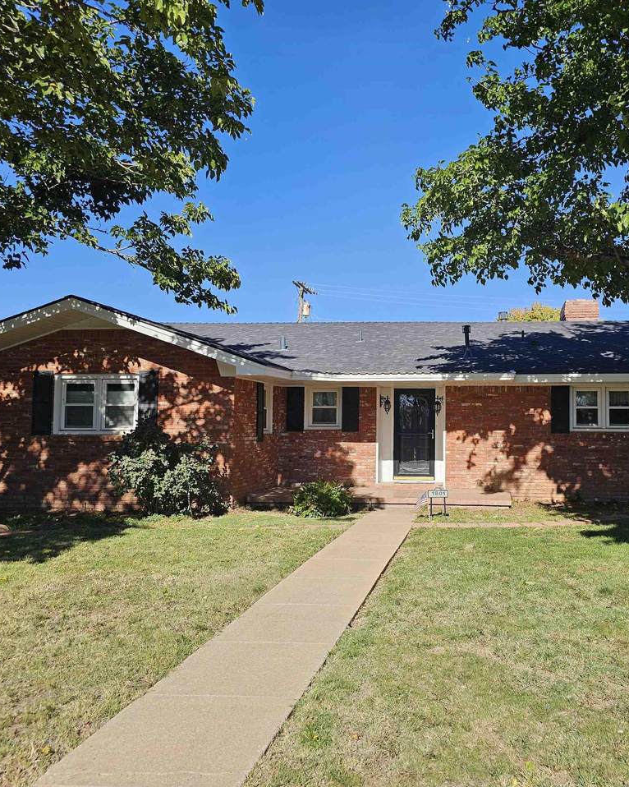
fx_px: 698
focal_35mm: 30
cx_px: 436
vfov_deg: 58.8
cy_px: 394
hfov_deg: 47.4
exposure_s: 1/523
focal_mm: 6.3
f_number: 1.7
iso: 10
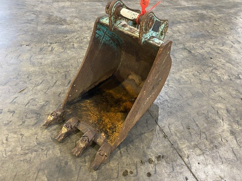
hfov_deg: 67.3
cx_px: 121
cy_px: 90
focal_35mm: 26
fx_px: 182
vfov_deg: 53.1
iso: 400
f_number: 1.8
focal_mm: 4.25
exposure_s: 1/50
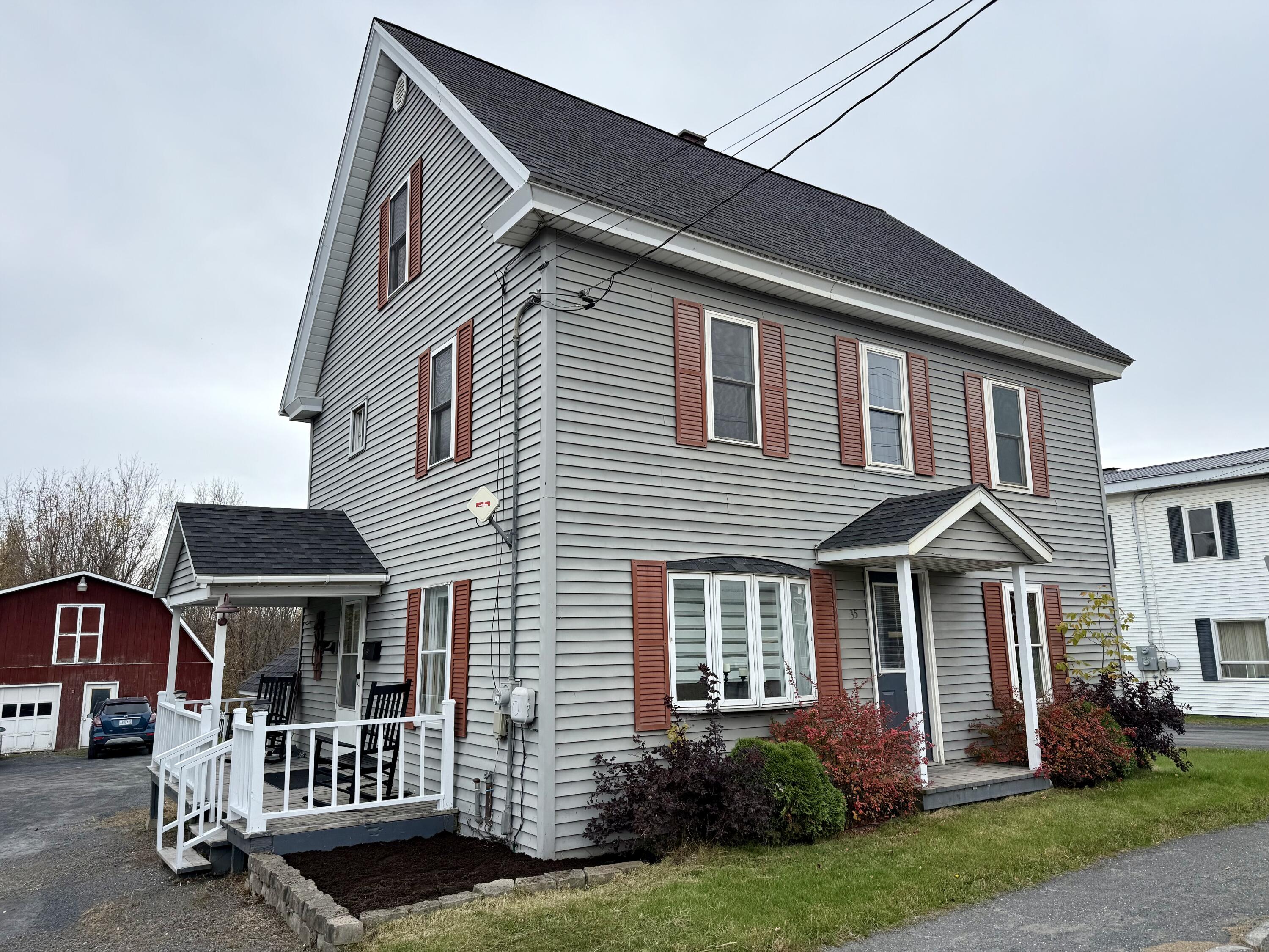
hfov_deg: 71.6
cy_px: 476
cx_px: 634
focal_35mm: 24
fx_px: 880
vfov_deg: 56.8
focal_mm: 6.76
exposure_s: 1/1385
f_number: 1.78
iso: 80
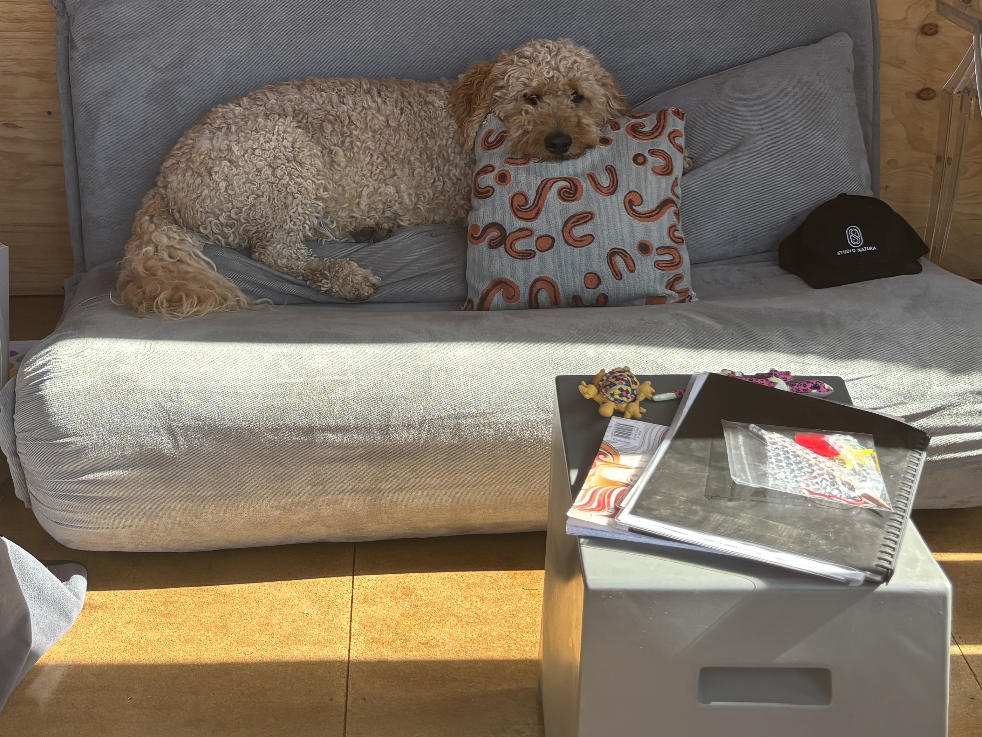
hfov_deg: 36.0
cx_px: 376
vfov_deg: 26.7
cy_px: 92
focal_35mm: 53
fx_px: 1504
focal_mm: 5.96
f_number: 1.6
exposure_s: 1/394
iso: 50
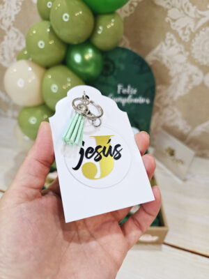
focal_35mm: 23
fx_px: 185
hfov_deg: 58.9
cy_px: 140
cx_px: 104
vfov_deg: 73.9
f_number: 1.7
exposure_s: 1/100
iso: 200
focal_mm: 6.3
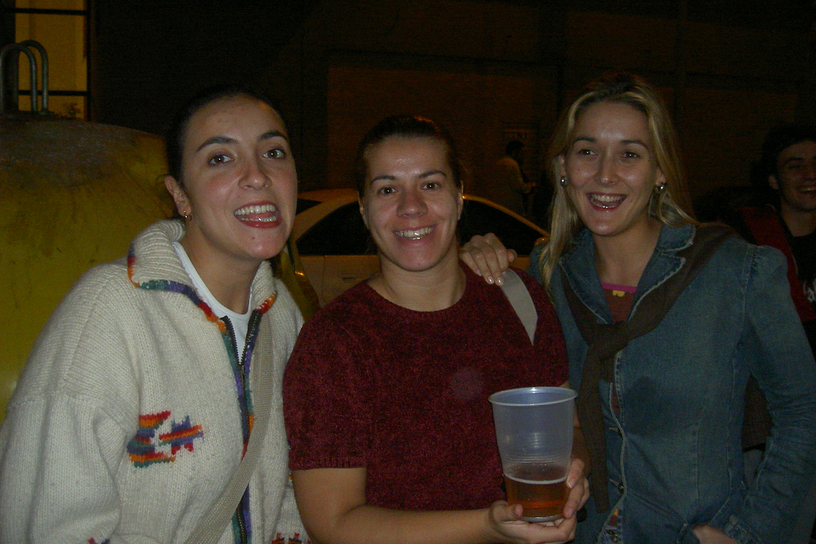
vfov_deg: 32.6
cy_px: 240
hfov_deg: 47.4
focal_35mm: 41
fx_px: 929
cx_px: 407
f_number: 2.8
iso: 100
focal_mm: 8
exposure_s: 1/59.5
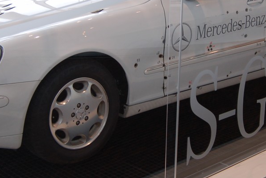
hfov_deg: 27.3
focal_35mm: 74
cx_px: 146
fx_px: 547
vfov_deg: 18.3
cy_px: 46
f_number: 4.5
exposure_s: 1/60
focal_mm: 23
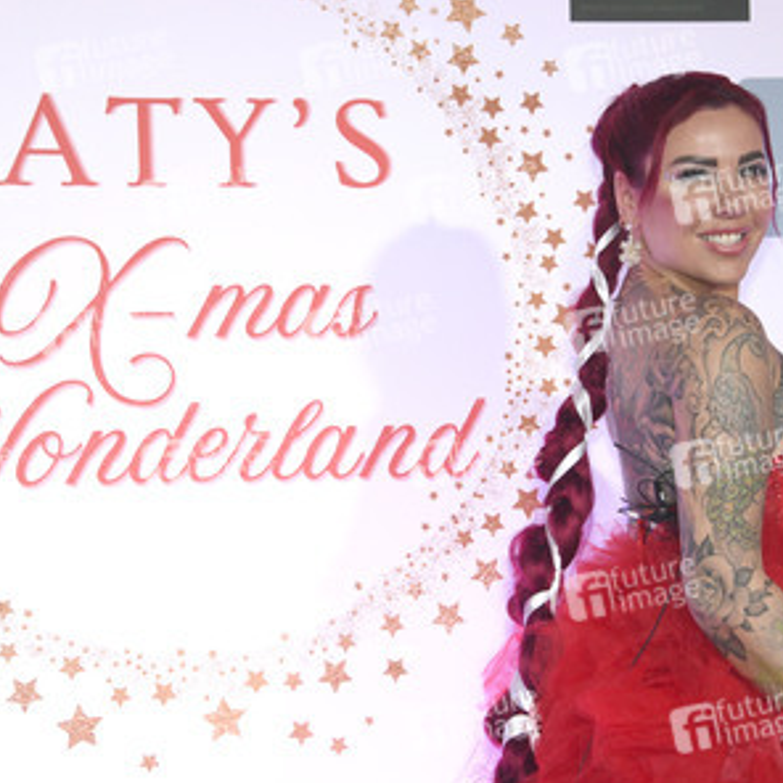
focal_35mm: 110
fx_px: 2815
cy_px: 392
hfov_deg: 15.8
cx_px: 403
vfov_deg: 15.8
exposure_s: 1/250
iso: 3200
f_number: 5.6
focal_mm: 85
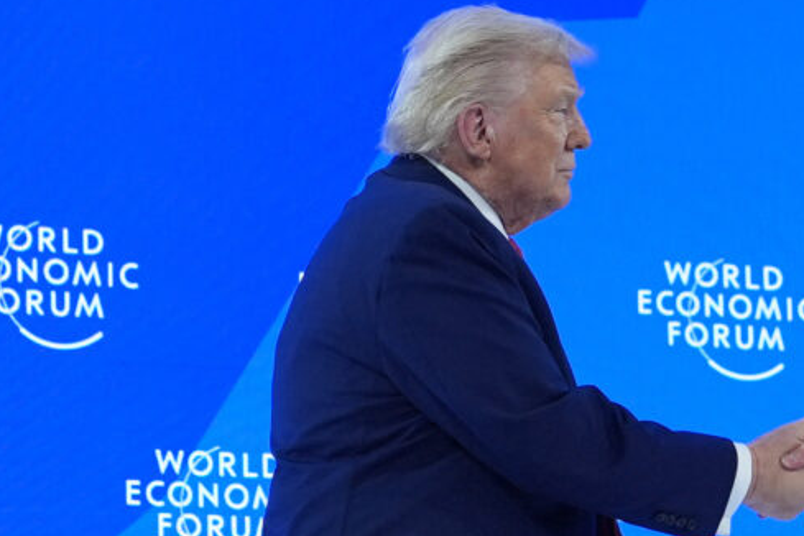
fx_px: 5851
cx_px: 769
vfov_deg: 5.2
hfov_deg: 7.8
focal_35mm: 262
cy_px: 155
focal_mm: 50
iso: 640
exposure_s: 1/320
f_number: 2.8
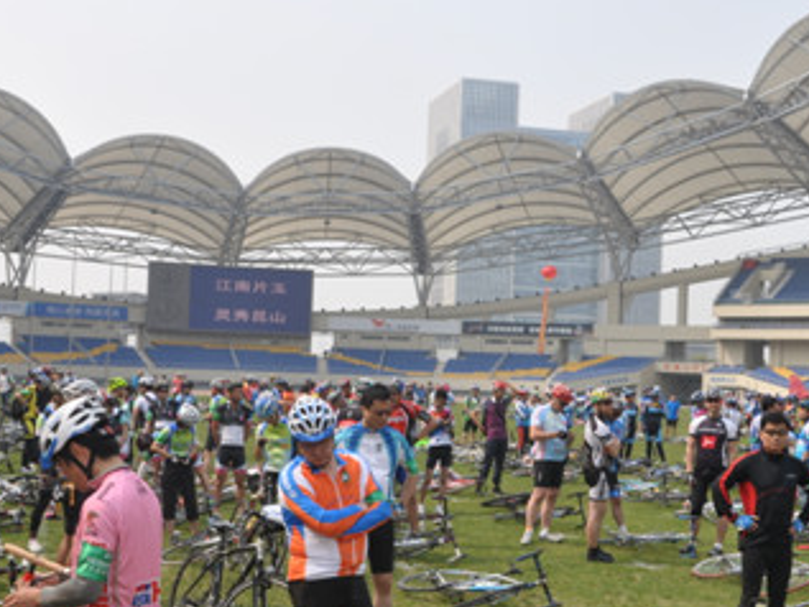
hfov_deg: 32.6
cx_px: 459
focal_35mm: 59
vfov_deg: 24.8
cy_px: 355
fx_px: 1379
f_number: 11
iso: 200
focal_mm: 26
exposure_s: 1/200
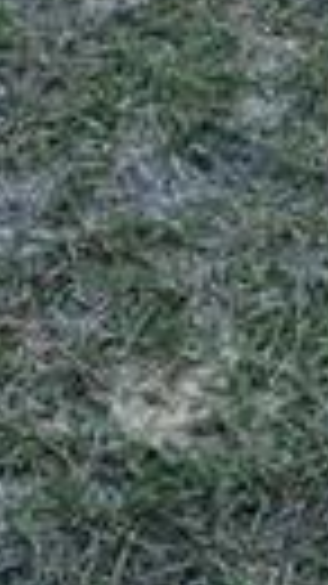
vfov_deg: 11.6
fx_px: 2400
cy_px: -792
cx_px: 395
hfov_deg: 7.7
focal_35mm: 155
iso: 80
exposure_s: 1/1779
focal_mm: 6.86
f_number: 1.78
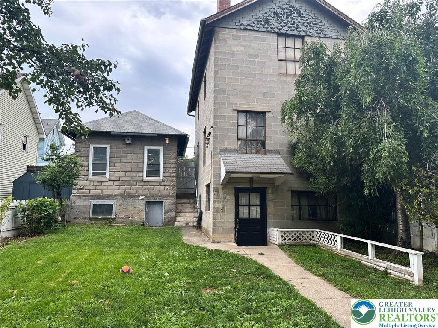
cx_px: 219
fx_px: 304
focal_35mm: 24
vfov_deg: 56.8
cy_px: 164
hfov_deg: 71.6
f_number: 1.78
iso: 80
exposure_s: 1/166
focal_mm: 6.86
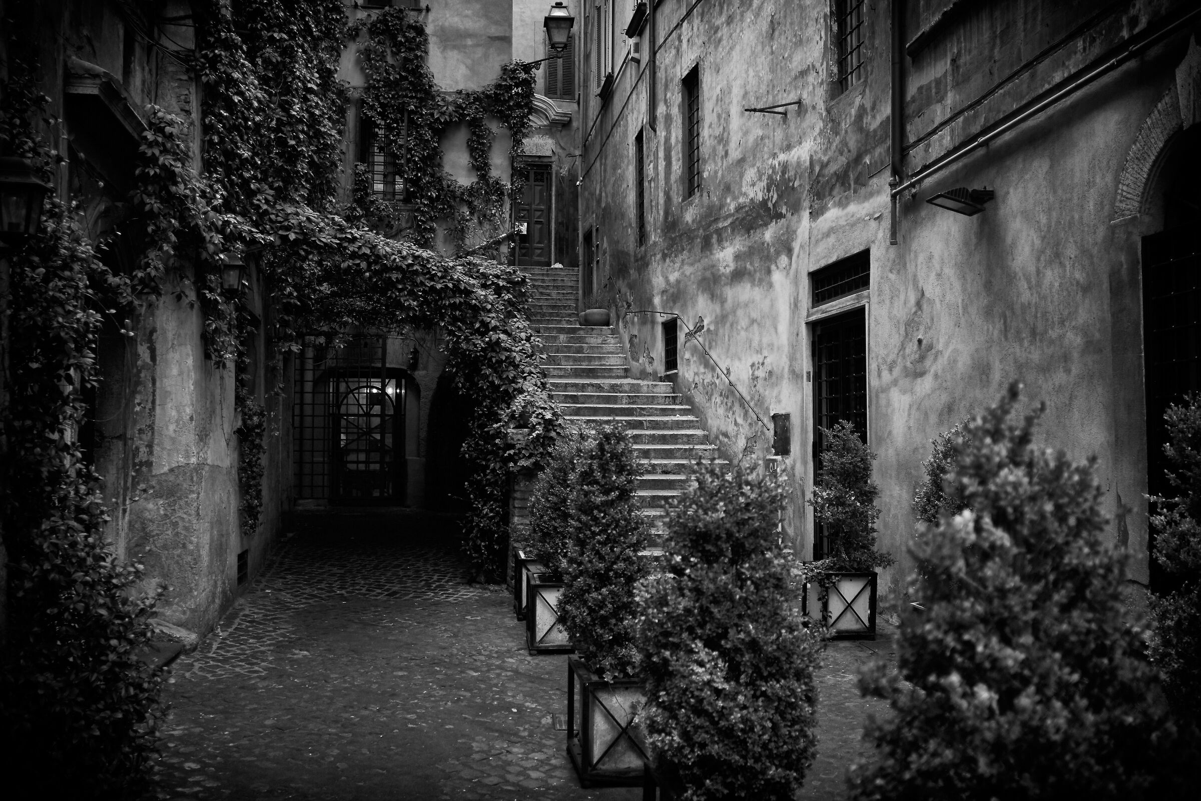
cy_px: 400
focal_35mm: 35
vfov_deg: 37.9
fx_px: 1168
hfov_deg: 54.4
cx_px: 600
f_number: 2
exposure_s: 1/850
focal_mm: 23
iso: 800
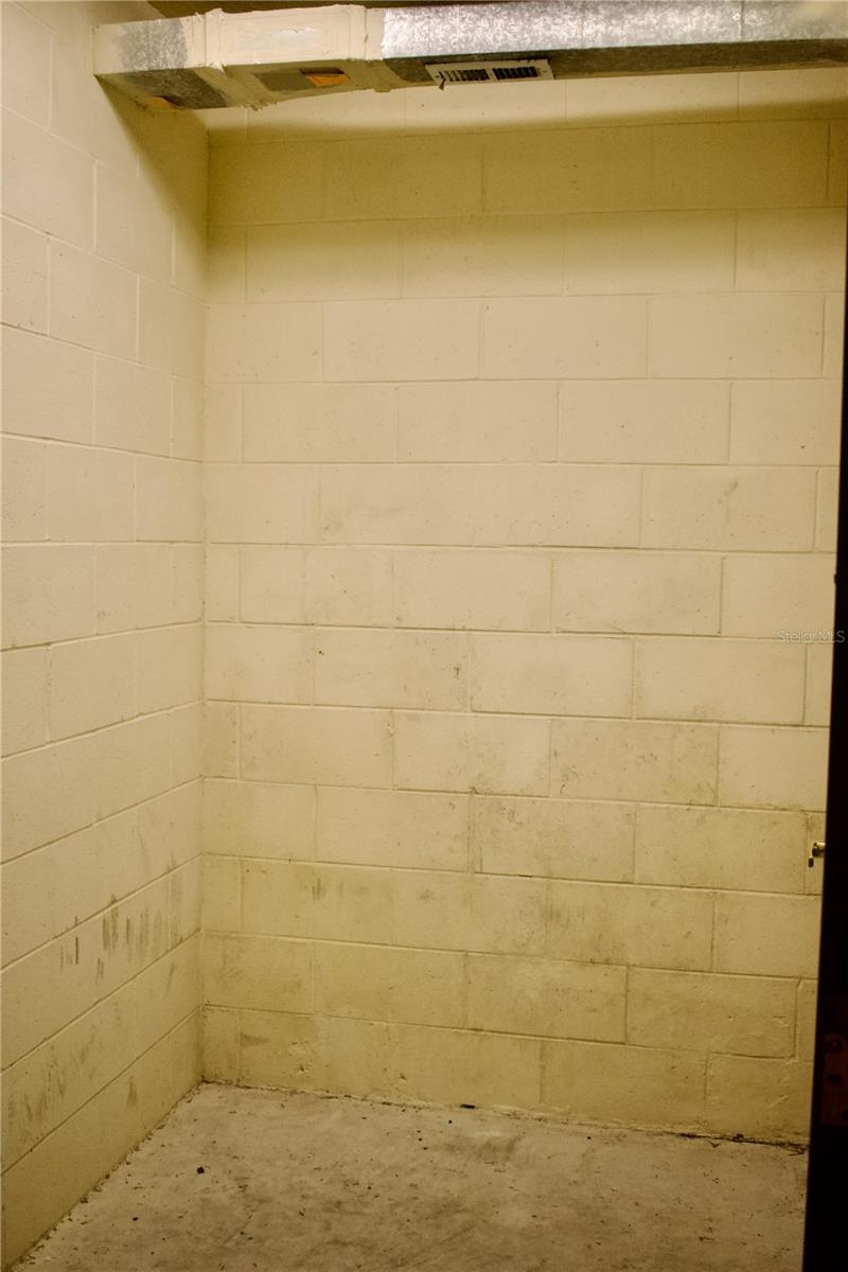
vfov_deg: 51.3
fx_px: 1325
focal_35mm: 38
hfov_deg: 35.5
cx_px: 424
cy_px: 636
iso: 1000
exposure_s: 1/125
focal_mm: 25
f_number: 4
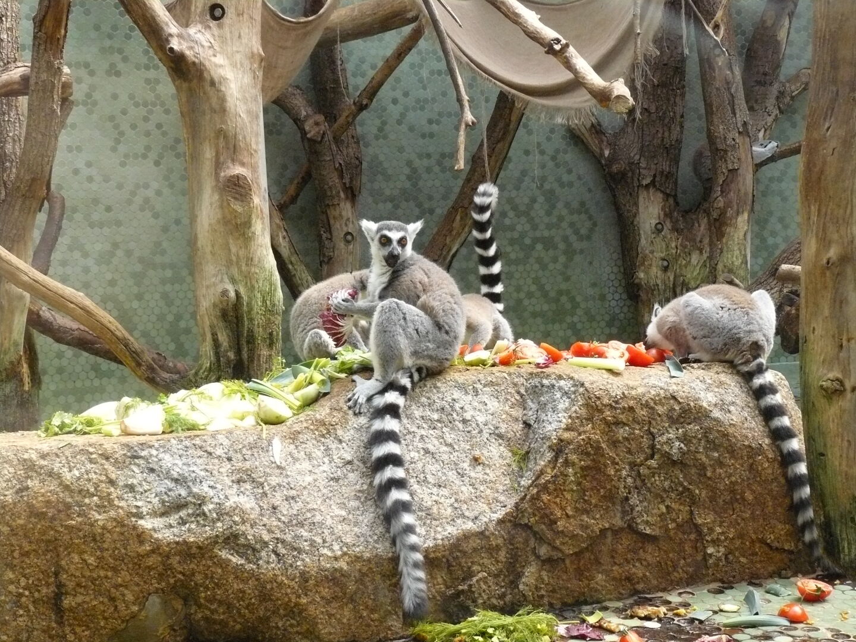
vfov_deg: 27.5
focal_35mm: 53
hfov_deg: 36.2
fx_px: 1311
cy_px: 321
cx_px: 428
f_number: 5
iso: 400
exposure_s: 1/80
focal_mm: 8.8
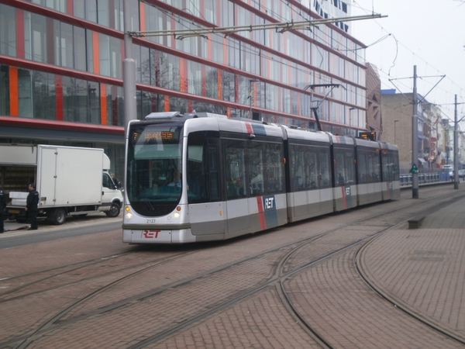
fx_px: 793
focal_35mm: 59
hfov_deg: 32.7
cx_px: 232
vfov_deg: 24.8
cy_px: 174
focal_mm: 10.3
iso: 100
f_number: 4.2
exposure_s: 1/125
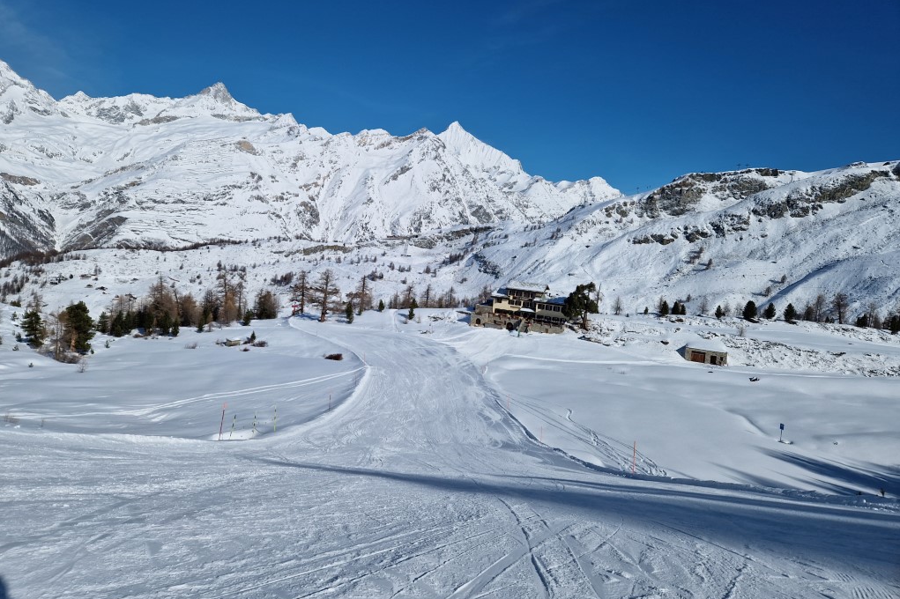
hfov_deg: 73.8
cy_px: 267
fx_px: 600
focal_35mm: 24
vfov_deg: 53.0
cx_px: 450
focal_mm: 5.4
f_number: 1.8
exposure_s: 1/5696
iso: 50
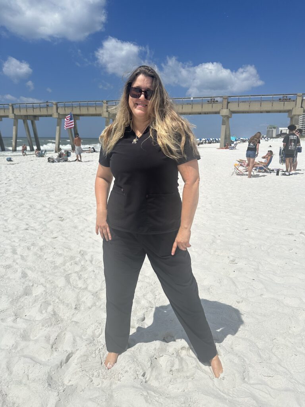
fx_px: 282
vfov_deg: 71.6
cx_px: 152
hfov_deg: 56.8
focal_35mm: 24
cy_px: 204
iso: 80
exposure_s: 1/15625
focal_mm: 6.86
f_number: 1.78
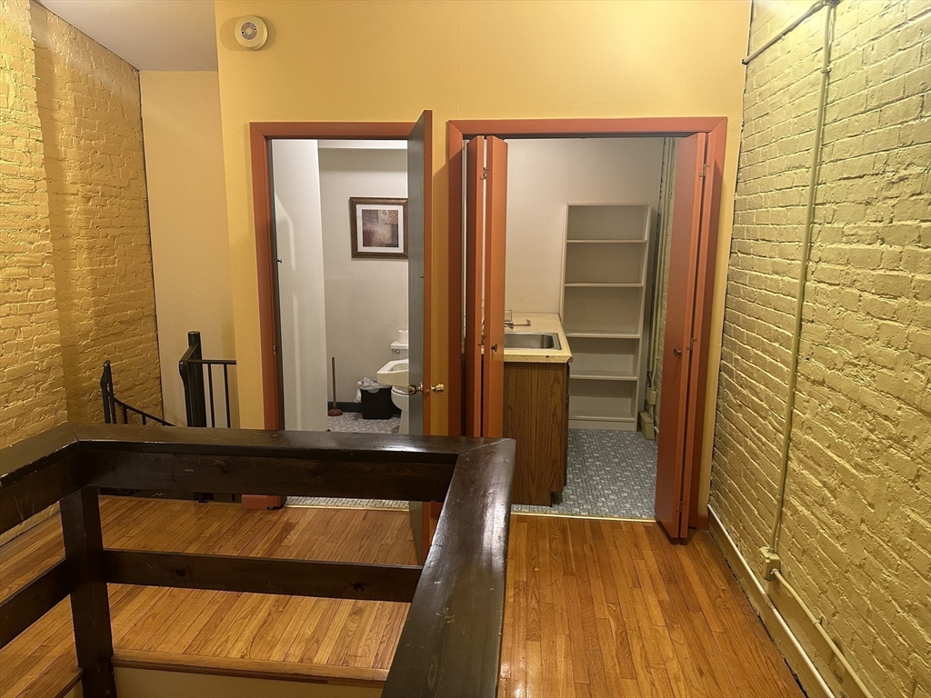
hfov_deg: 71.6
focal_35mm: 24
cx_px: 466
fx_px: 645
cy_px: 349
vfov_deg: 56.8
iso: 400
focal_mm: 6.86
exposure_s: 1/60
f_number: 1.78
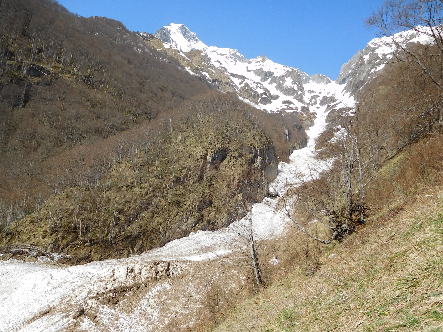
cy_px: 166
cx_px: 222
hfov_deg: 69.4
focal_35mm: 25
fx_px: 320
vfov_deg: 54.9
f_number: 6.8
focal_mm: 4.5
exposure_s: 1/400
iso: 125
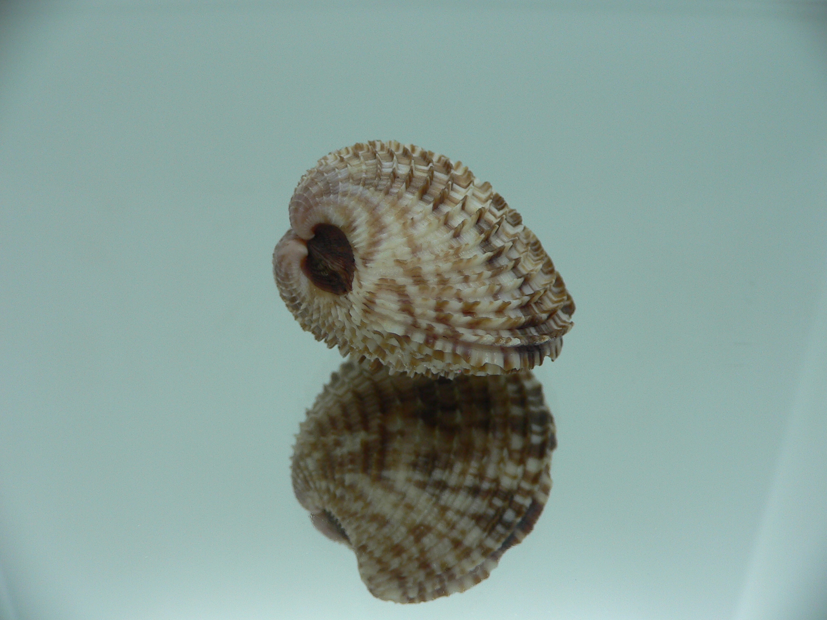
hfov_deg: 52.6
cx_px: 414
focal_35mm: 35
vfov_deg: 40.7
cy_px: 310
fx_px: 836
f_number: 2.8
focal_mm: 4.6
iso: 80
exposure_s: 1/60
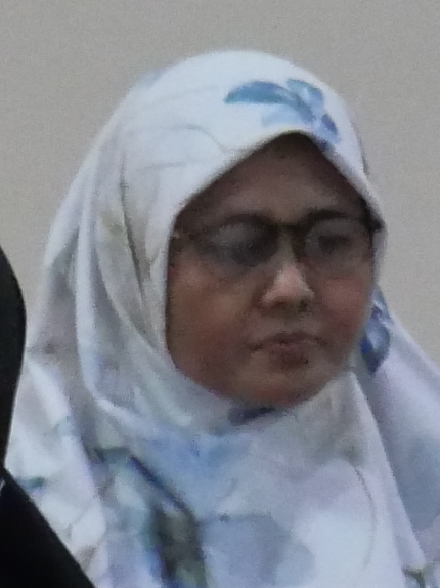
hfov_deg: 2.2
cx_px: -1723
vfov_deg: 3.1
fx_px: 10906
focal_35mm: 643
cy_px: 360
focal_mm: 36
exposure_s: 1/50
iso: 5000
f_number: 5.5
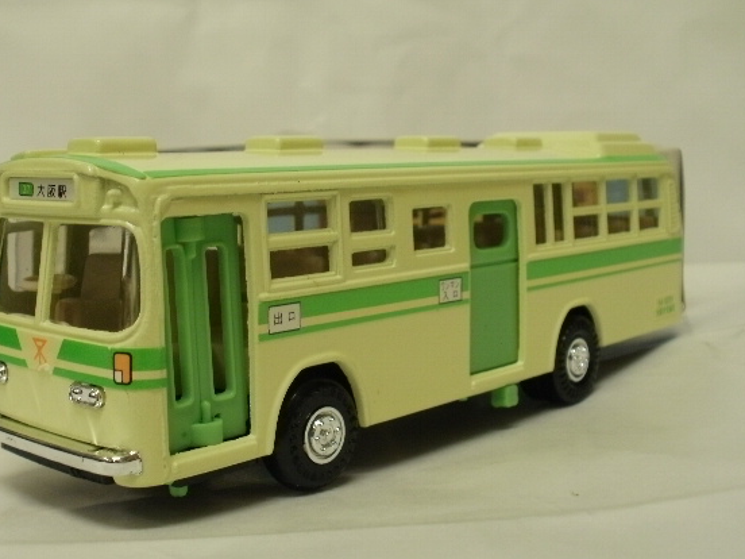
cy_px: 290
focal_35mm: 51
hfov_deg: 37.4
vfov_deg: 28.6
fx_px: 1098
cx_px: 321
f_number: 4
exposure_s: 1/13
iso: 125
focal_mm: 7.7
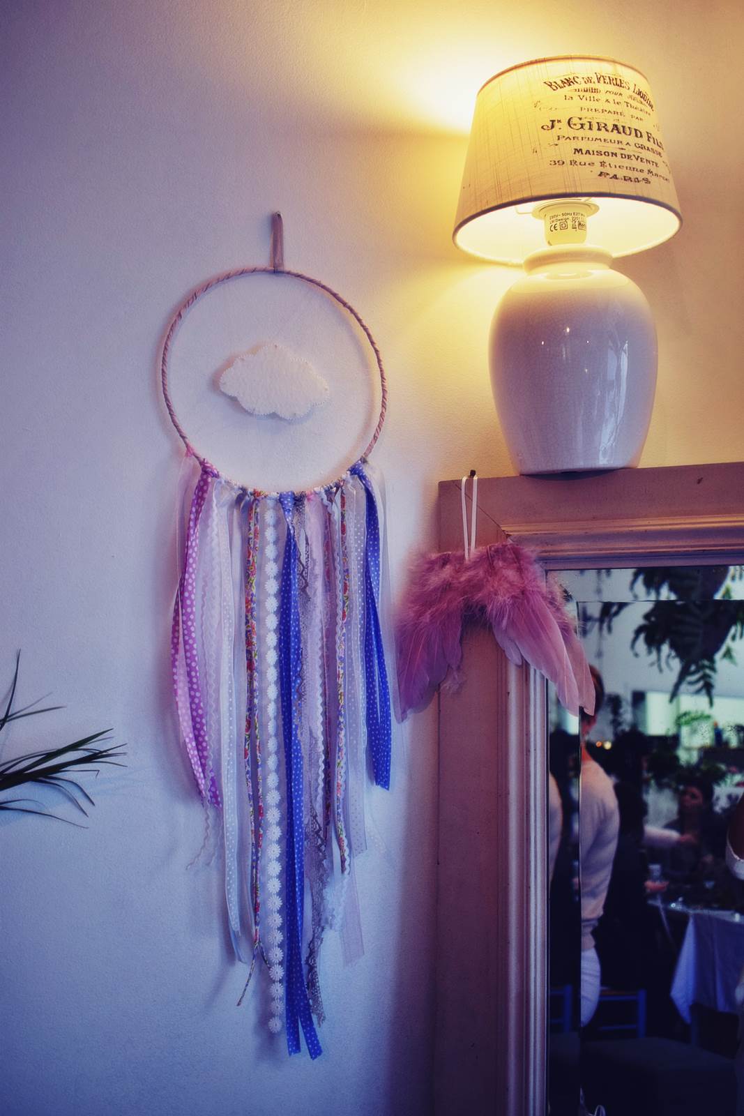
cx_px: 372
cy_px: 558
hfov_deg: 40.0
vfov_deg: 57.2
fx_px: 1023
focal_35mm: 33
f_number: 4
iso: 450
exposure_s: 1/60
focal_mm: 22
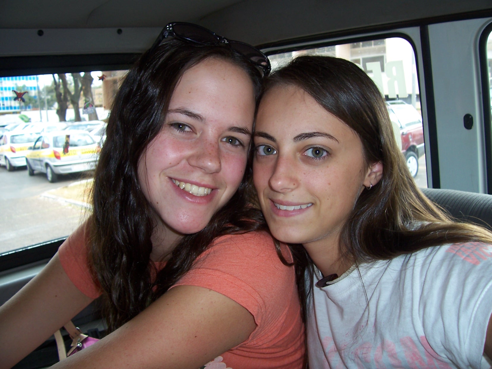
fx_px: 483
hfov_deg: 54.0
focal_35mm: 34
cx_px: 246
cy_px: 184
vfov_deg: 41.8
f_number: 2.7
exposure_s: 1/60
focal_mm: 5.6
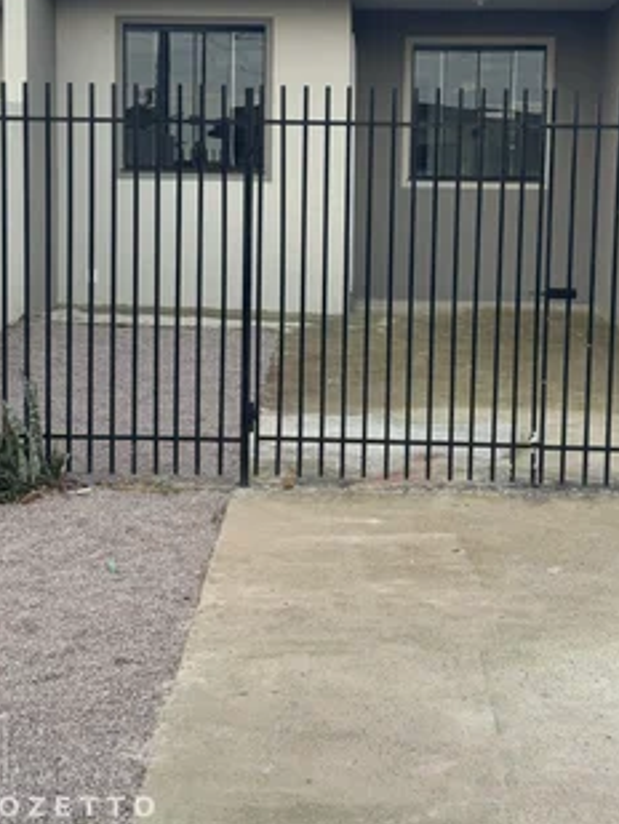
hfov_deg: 24.4
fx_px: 1430
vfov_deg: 32.1
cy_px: 320
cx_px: 315
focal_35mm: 60
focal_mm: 6.76
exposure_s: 1/358
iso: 64
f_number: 1.78
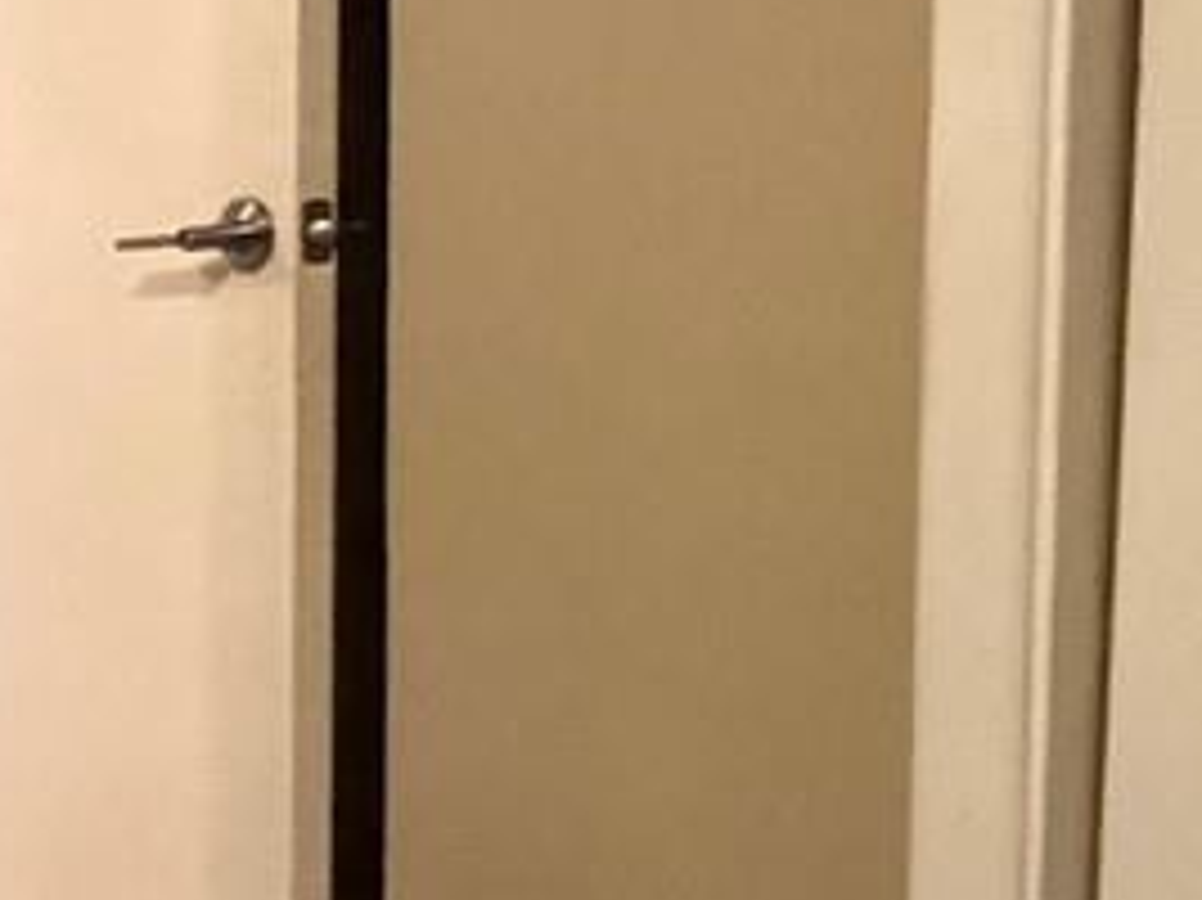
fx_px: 2915
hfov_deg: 13.5
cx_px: -1931
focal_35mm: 84
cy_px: 468
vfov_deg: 17.6
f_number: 2.2
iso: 1000
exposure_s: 1/60
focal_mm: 2.22
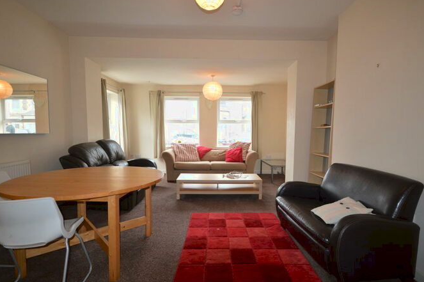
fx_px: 224
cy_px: 145
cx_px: 221
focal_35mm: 19
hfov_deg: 86.9
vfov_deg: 64.5
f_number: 4.5
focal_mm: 12
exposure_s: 1/60
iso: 640
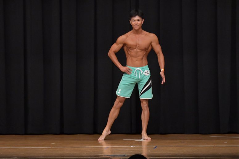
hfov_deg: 8.1
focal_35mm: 255
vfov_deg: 5.4
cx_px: 120
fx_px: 1692
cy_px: 80
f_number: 5.6
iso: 6400
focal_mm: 170
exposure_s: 1/400
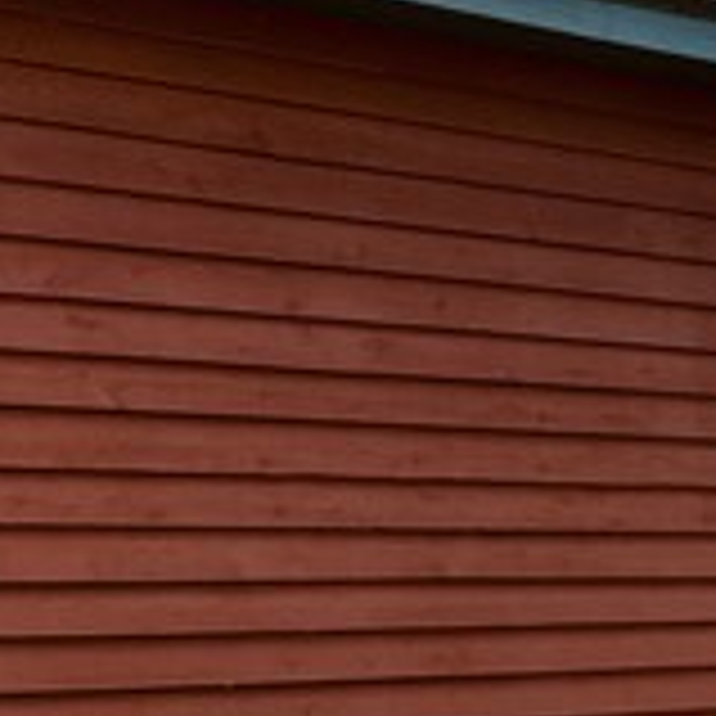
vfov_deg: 17.5
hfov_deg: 17.6
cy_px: 937
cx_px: 919
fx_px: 2176
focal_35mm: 93
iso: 100
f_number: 6.3
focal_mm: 16
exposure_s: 1/160
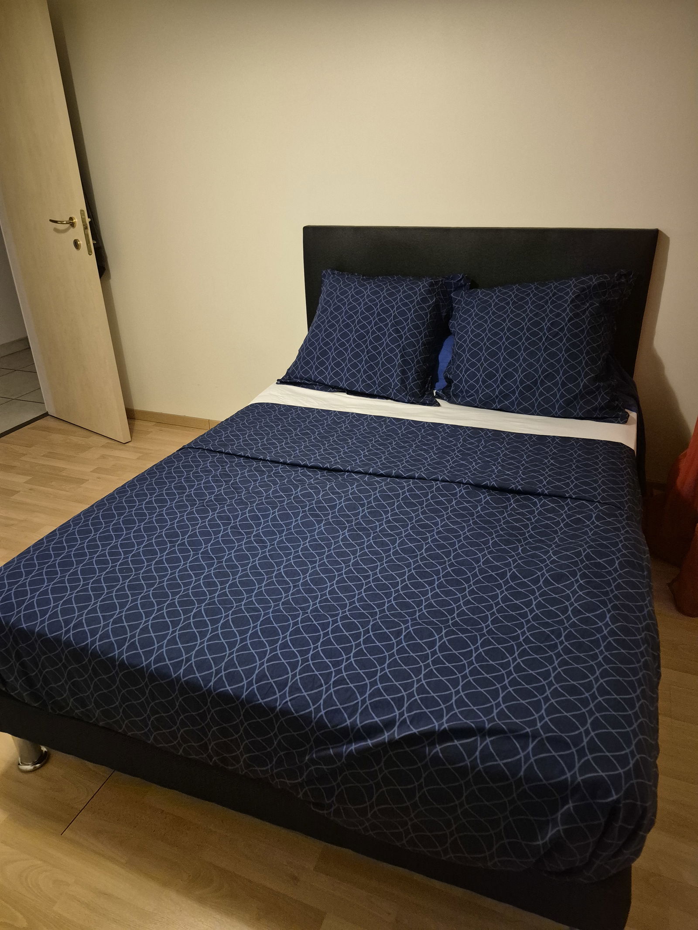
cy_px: 465
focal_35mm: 23
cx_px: 349
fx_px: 618
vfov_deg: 73.9
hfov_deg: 58.9
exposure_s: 1/50
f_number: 1.8
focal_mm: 5.4
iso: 1600
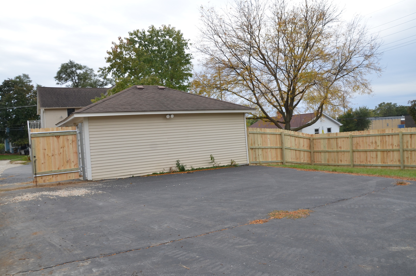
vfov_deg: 47.7
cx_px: 208
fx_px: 311
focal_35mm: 27
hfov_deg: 67.5
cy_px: 138
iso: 200
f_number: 7.1
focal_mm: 18
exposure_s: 1/200
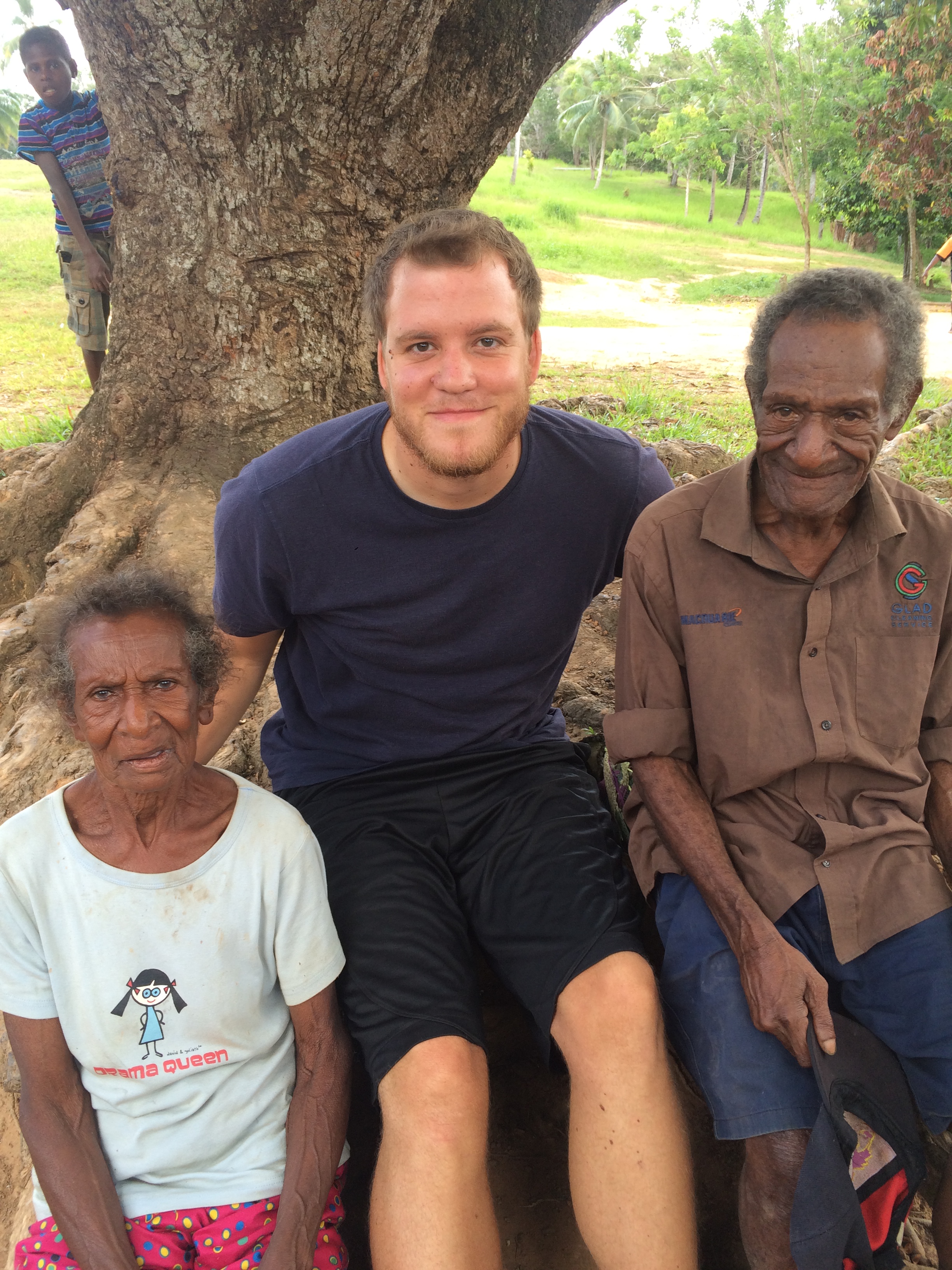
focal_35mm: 29
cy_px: 635
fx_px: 1063
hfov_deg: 48.2
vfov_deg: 61.7
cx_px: 476
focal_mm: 4.15
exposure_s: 1/100
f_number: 2.2
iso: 32
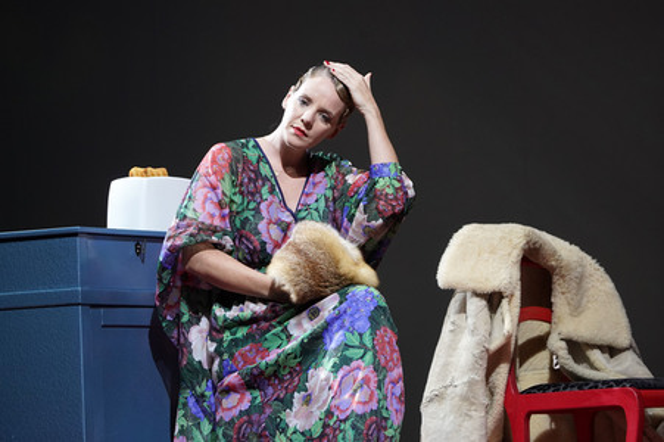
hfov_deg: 10.3
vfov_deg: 6.9
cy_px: 221
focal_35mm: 200
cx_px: 332
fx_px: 3686
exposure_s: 1/500
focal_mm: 200
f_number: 6.3
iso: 3200
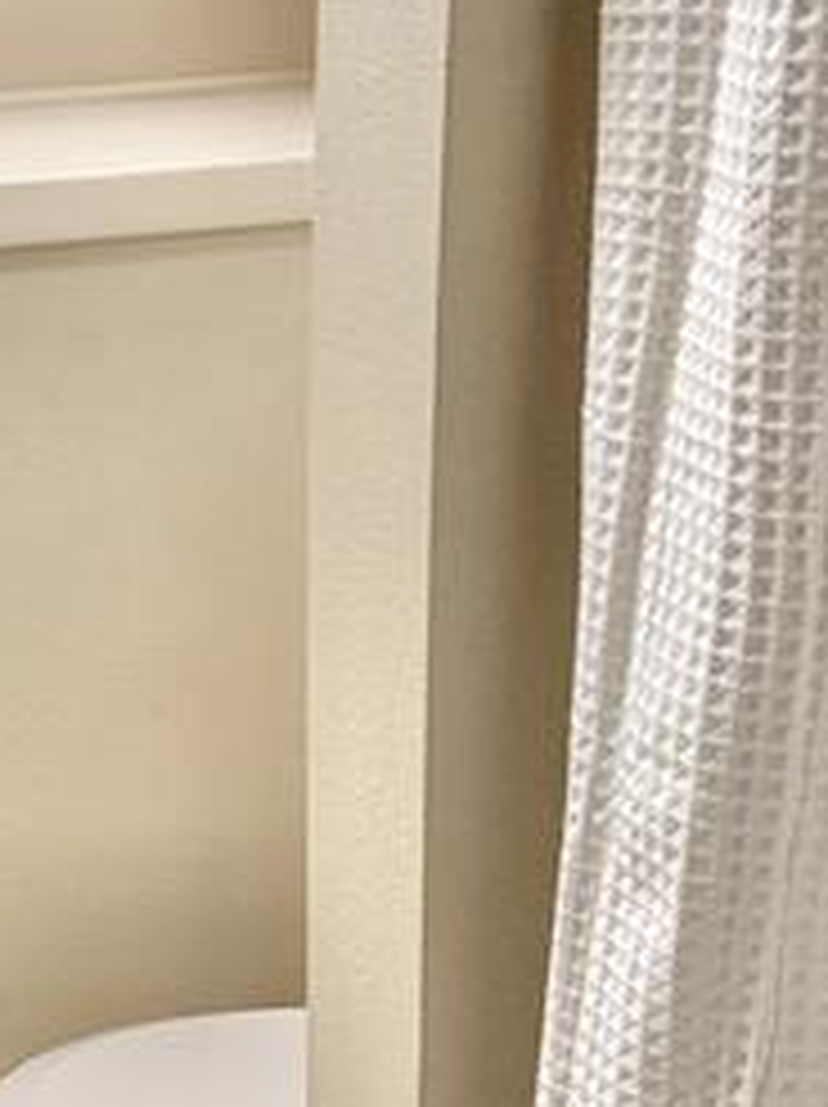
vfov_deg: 25.9
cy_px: 405
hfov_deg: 18.2
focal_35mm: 75
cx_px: -256
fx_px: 2396
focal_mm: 6.76
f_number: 1.78
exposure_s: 1/224
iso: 200
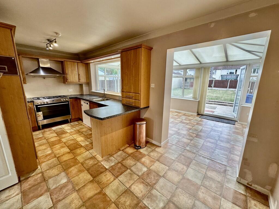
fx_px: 113
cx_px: 140
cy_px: 104
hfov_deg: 102.1
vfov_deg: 85.7
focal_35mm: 14
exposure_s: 1/100
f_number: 2.2
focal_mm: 2.22
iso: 64
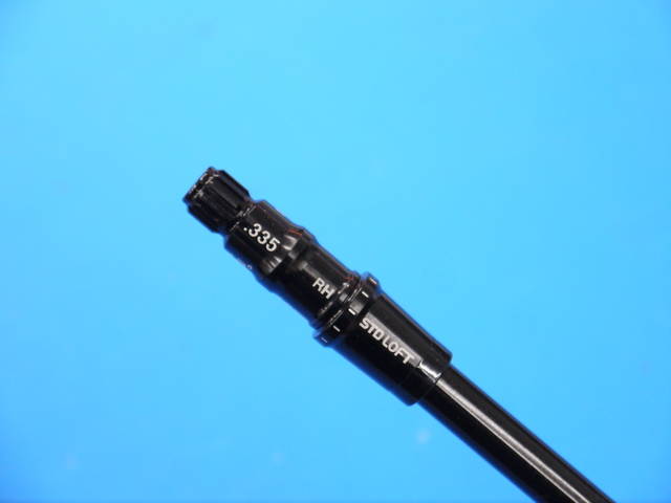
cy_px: 252
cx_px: 336
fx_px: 1628
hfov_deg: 23.3
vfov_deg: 17.6
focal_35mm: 84
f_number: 5.6
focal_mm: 42
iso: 800
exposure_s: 1/80
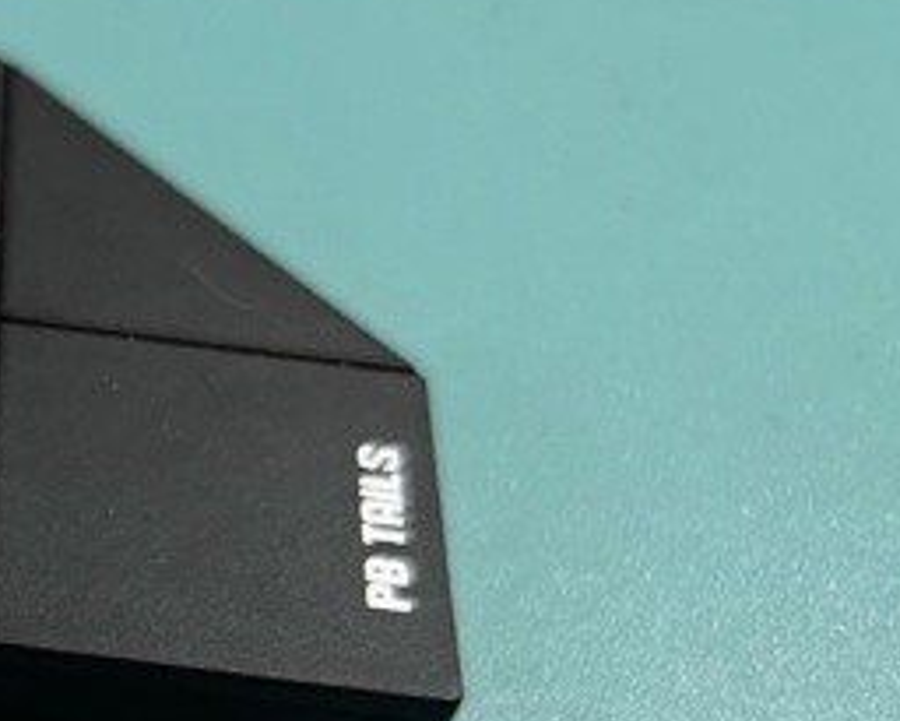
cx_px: -501
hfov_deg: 19.4
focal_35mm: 84
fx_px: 2238
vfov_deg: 17.5
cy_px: 839
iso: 125
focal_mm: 5.7
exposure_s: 1/60
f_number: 1.5
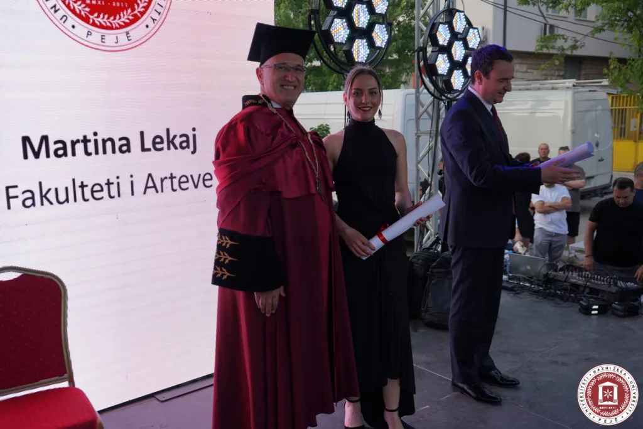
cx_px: 322
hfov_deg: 55.8
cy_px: 214
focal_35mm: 34
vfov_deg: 38.9
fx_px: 607
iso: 250
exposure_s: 1/160
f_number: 4
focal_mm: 34
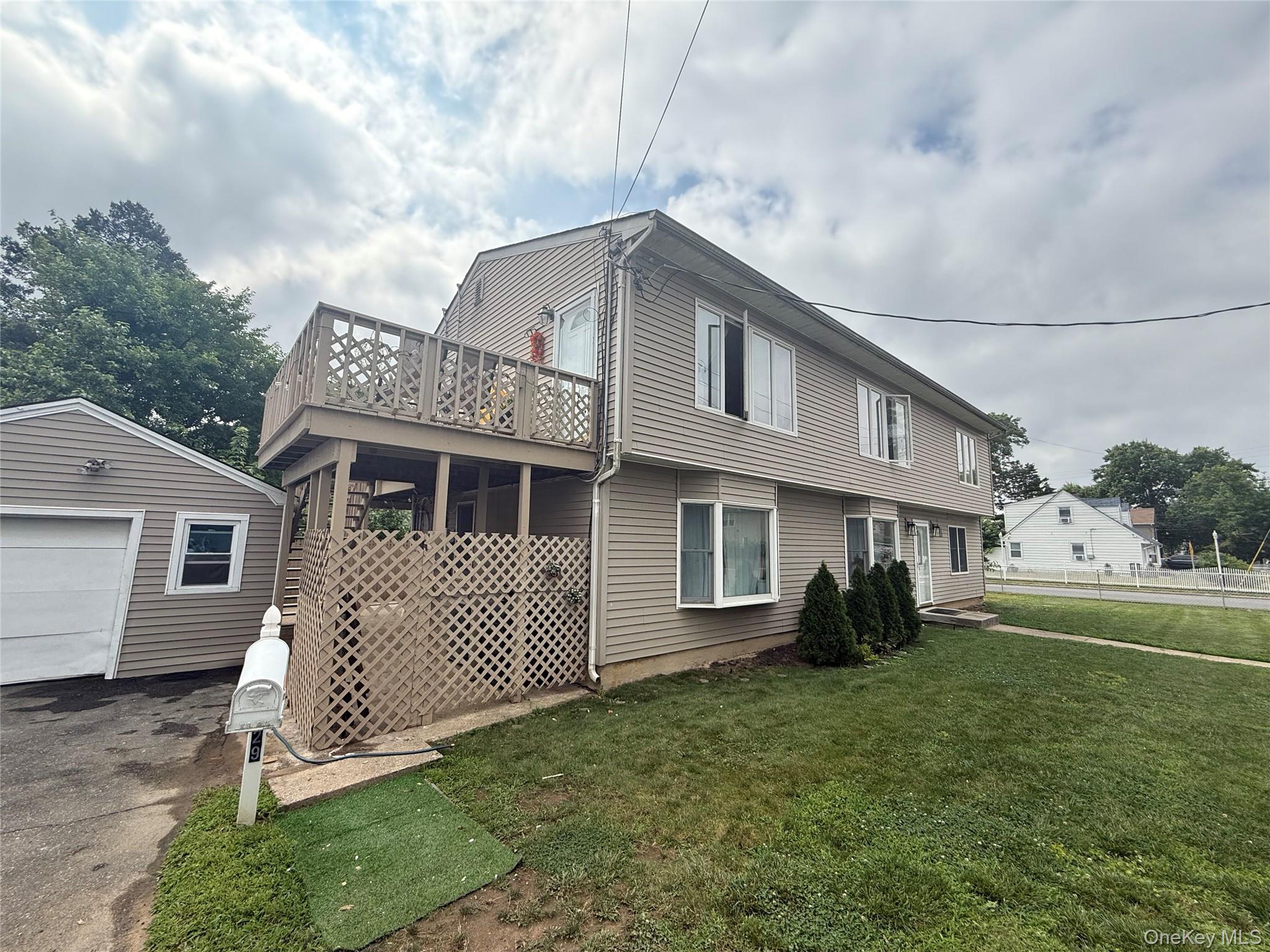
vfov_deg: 85.7
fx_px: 514
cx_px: 635
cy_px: 476
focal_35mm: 14
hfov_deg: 102.1
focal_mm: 2.22
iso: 64
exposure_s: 1/1167
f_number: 2.2
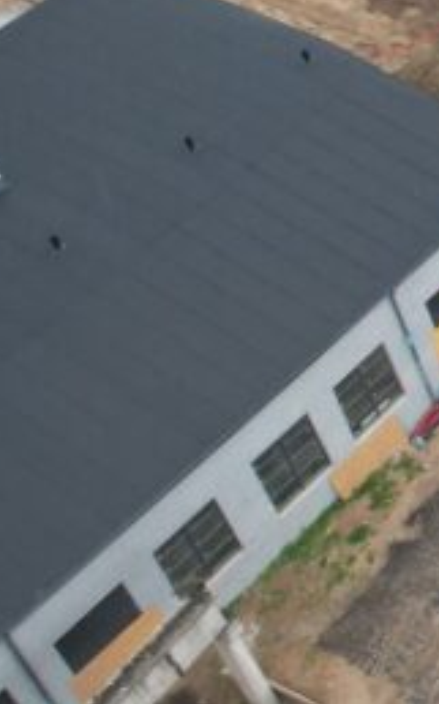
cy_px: -225
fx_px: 1706
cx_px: 1265
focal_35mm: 89
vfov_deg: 21.0
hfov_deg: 10.7
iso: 100
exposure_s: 1/320
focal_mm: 8.38
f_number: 2.8
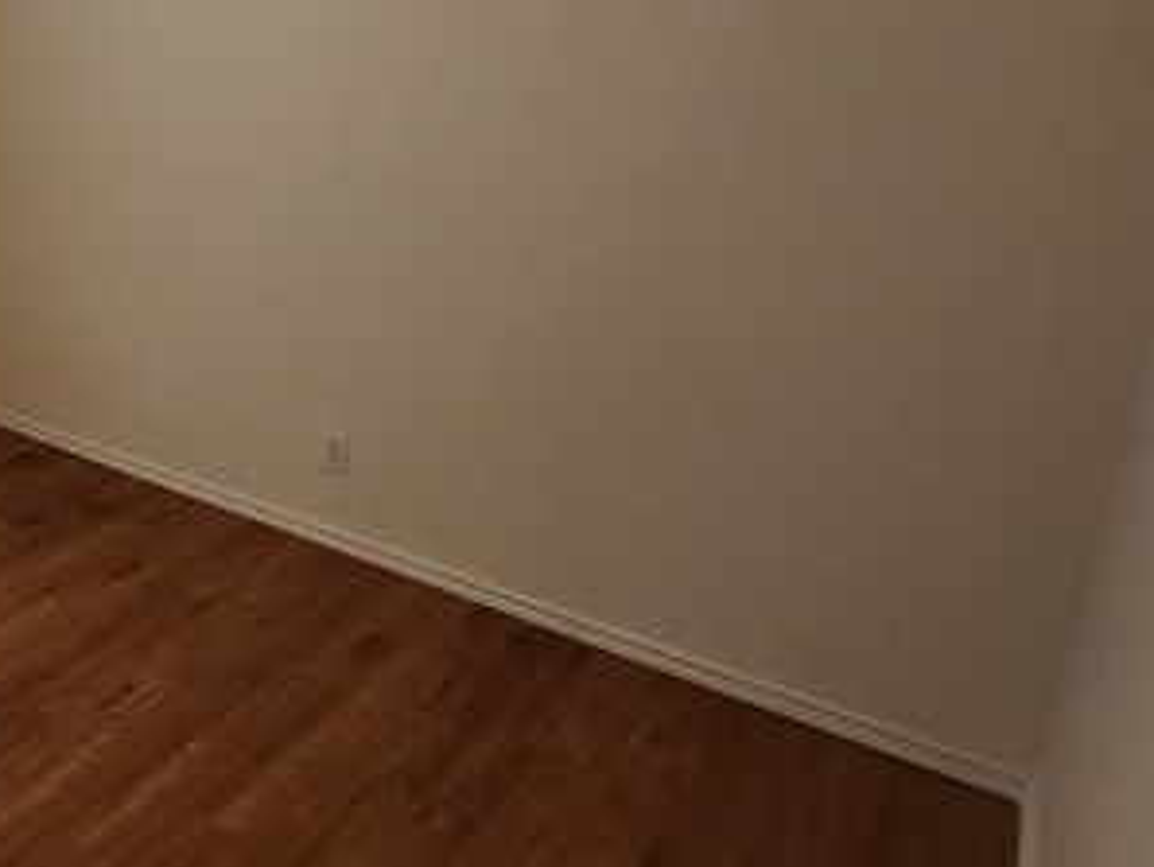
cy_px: 276
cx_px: -54
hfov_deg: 49.0
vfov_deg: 48.8
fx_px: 934
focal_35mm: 28
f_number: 2.2
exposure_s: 1/60
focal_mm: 1.74
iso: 250
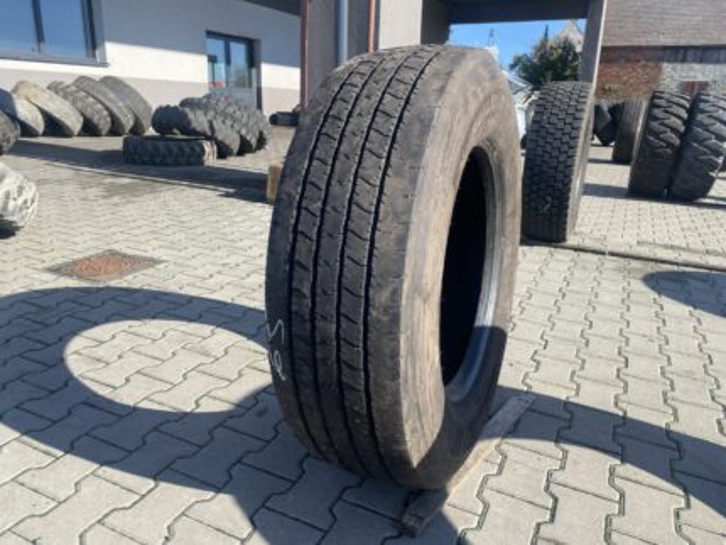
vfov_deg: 53.1
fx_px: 546
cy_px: 272
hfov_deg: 67.3
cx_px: 363
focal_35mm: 26
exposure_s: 1/1206
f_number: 1.8
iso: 32
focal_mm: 4.25
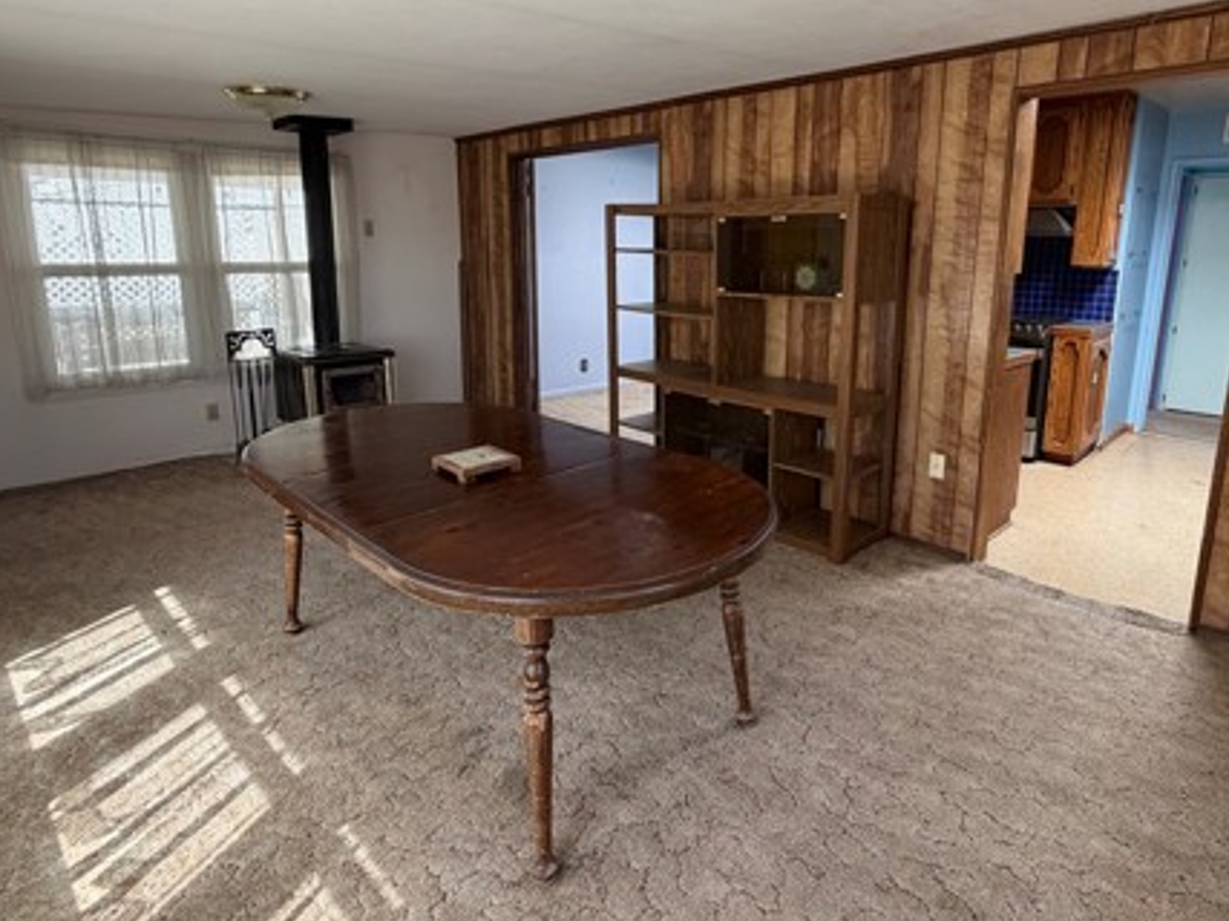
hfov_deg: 78.8
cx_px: 676
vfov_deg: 63.1
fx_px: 745
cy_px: 389
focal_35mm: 21
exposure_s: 1/121
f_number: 2.2
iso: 160
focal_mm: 2.22
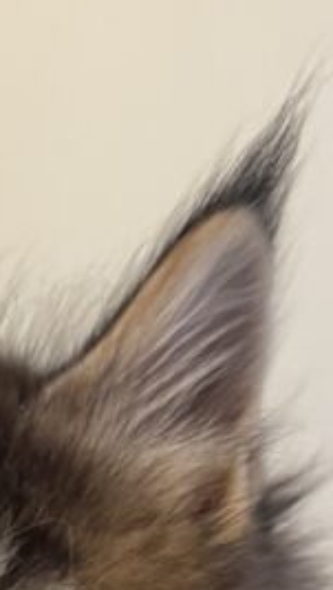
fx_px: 1568
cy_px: 720
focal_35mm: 100
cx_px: -232
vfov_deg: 20.0
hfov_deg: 11.4
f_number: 1.78
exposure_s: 1/60
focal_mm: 6.76
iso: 640
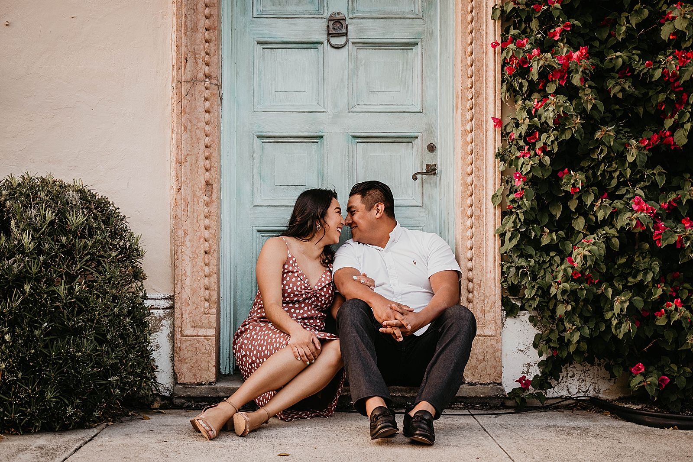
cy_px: 231
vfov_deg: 29.9
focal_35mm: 45
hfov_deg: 43.6
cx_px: 346
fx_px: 866
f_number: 2.8
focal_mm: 45
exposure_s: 1/400
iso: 500
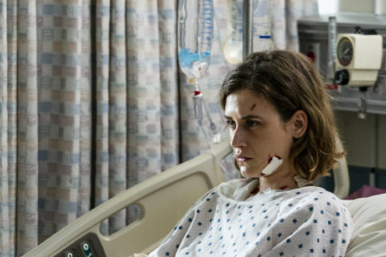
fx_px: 2272
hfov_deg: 9.6
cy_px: 149
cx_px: 2
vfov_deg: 6.5
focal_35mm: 212
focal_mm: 91
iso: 3200
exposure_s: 1/200
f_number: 3.2
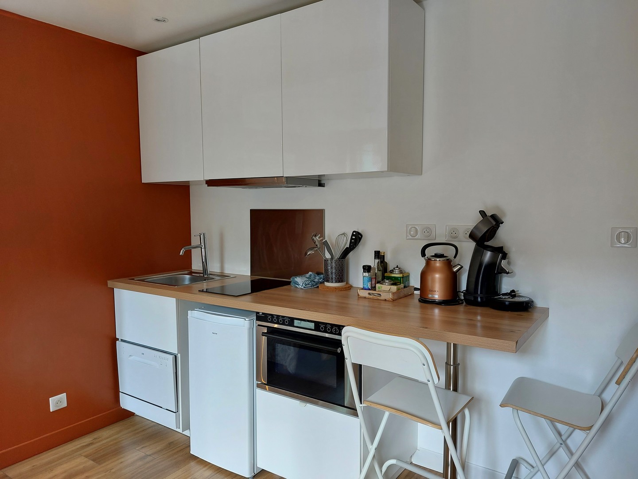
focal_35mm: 25
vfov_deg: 54.9
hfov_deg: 69.4
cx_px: 319
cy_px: 240
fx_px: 461
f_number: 1.8
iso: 50
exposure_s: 1/50
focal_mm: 5.23
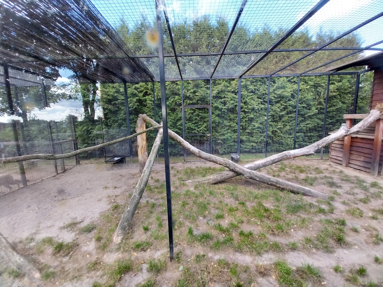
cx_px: 192
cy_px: 144
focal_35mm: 13
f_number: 2.2
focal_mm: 1.13
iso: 64
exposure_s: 1/100
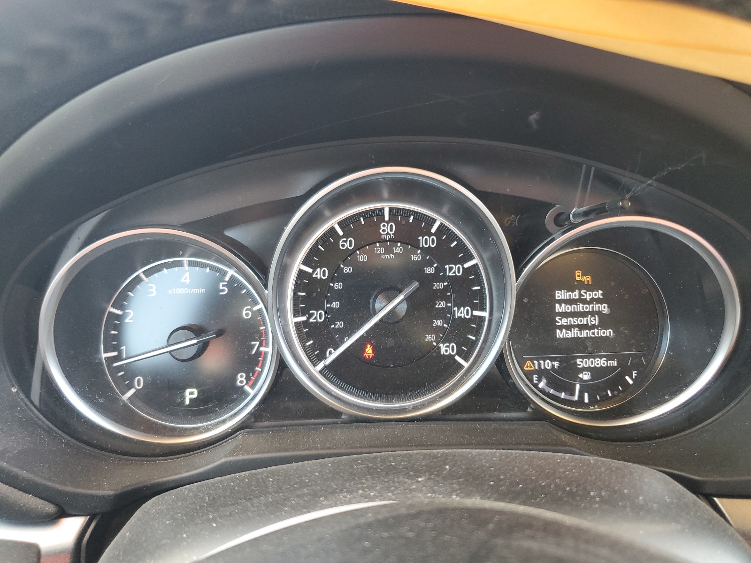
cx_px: 376
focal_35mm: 26
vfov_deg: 53.1
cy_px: 282
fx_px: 564
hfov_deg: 67.3
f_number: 1.5
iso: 120
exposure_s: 1/60.2
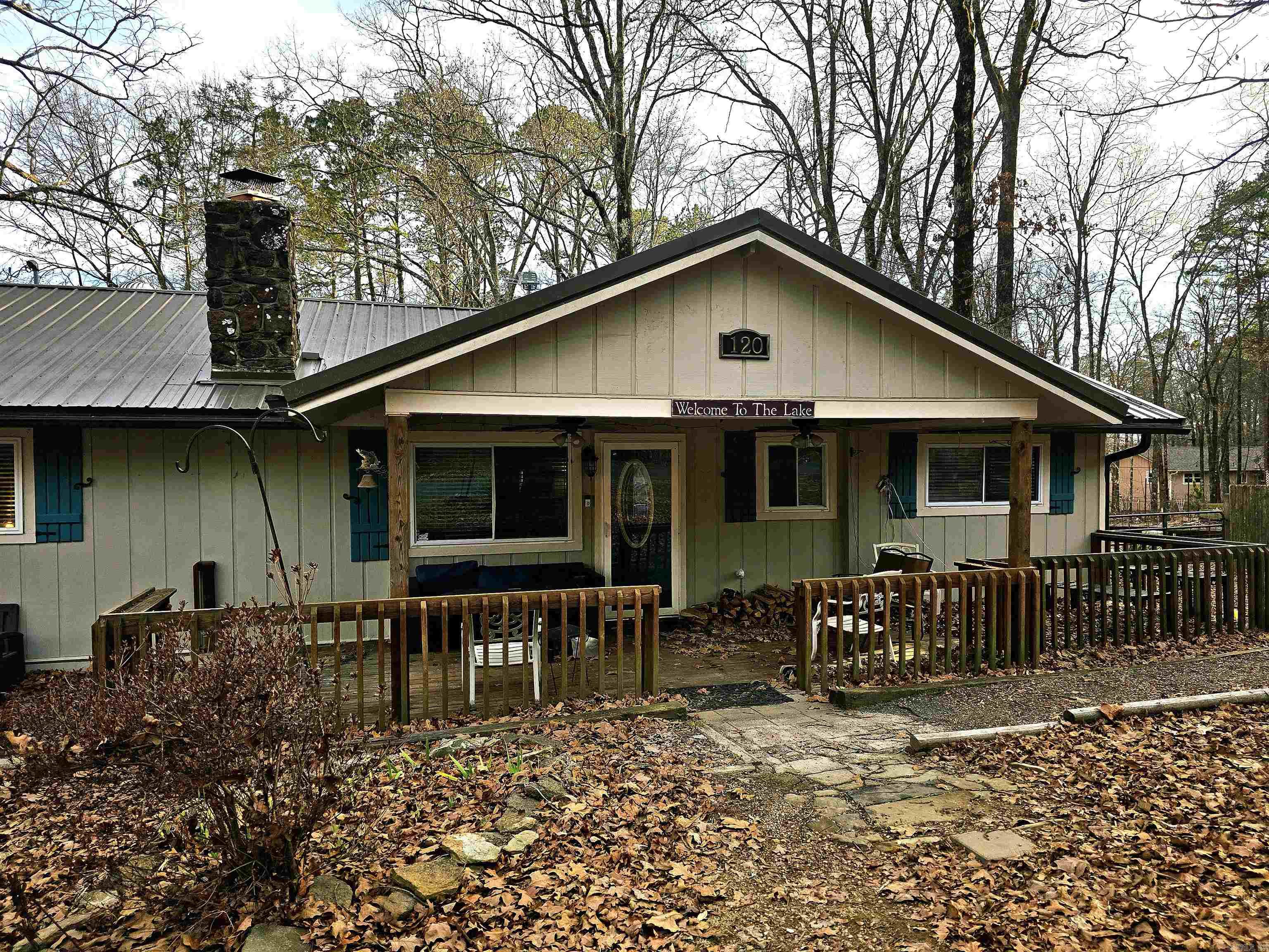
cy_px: 476
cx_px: 634
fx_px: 843
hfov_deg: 73.9
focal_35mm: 23
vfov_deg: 58.9
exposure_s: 1/3333
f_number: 1.7
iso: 80
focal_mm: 6.3
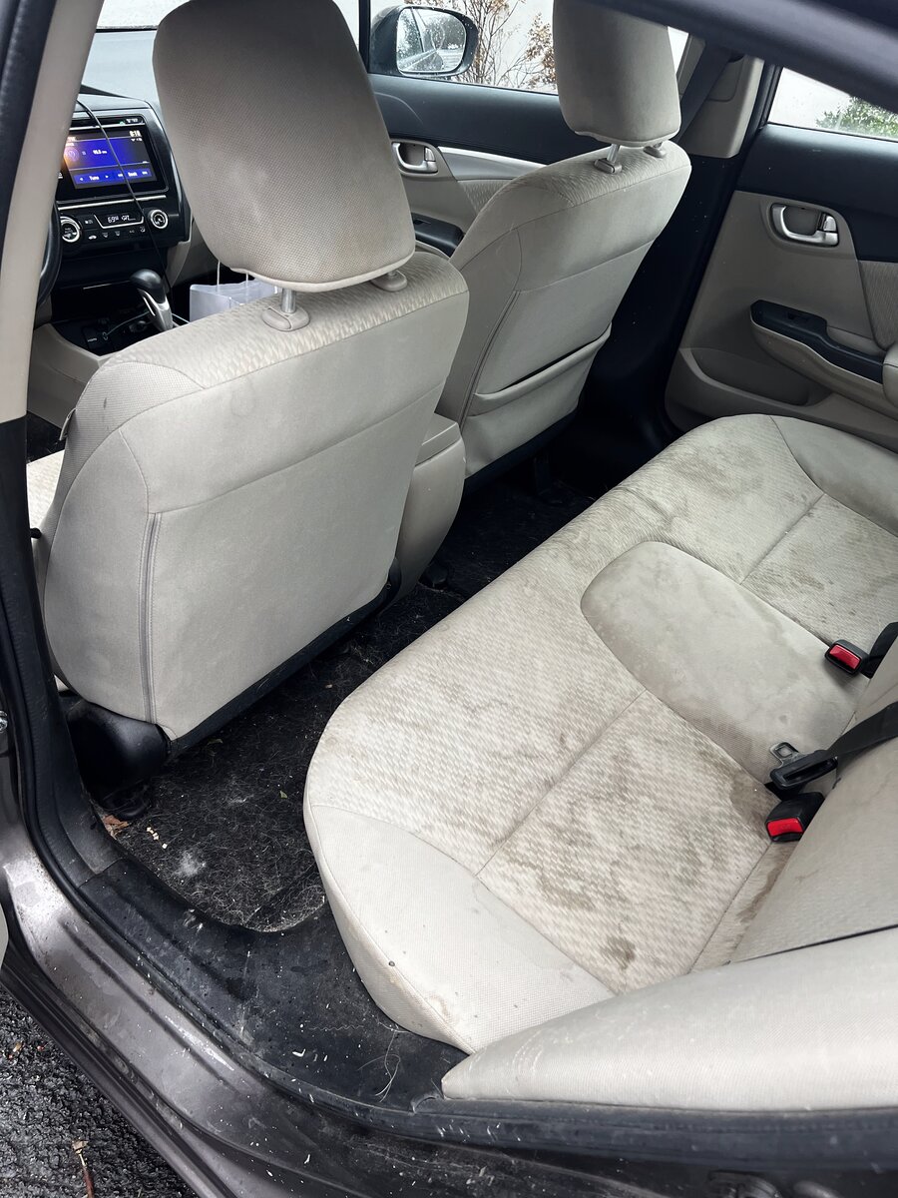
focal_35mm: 26
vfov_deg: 67.3
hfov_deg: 53.1
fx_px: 899
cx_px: 449
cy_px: 599
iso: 125
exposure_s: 1/121
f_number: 1.5
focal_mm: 5.7
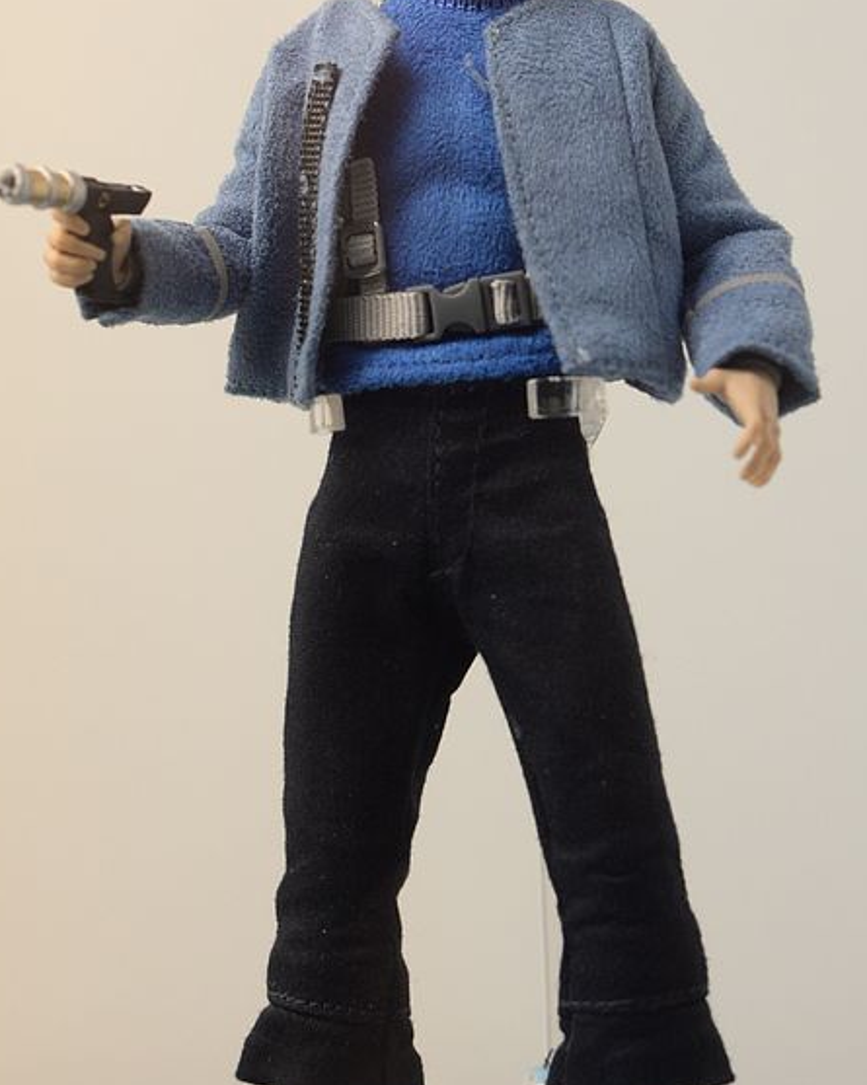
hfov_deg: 15.2
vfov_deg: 19.0
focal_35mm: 101
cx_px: 473
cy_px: 374
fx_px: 3242
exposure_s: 1/250
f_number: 5.6
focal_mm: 50
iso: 1600
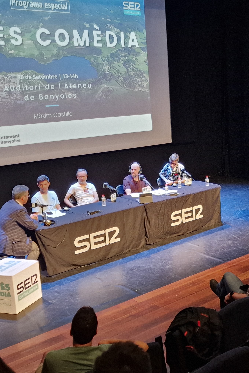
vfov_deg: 41.9
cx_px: 205
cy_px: 187
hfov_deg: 28.0
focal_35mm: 47
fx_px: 488
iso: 1000
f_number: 1.8
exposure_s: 1/100
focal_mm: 6.4
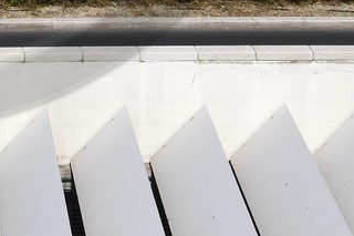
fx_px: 2457
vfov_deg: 5.3
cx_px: -125
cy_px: -328
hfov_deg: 8.1
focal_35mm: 250
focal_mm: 50
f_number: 16
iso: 200
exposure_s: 1/320
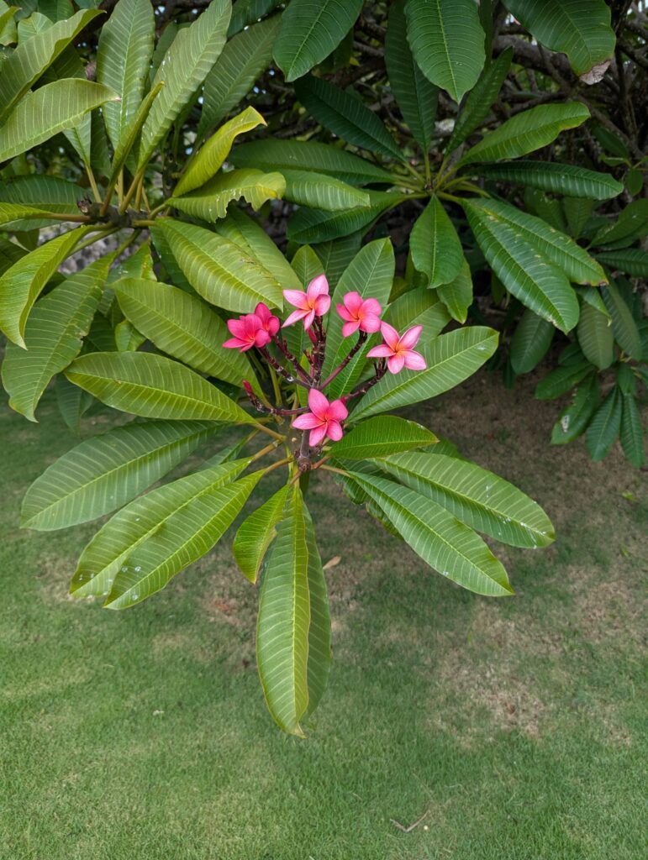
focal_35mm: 24
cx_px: 324
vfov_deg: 71.5
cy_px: 430
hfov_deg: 56.9
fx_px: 598
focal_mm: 6.81
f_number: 1.85
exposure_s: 1/877
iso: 37
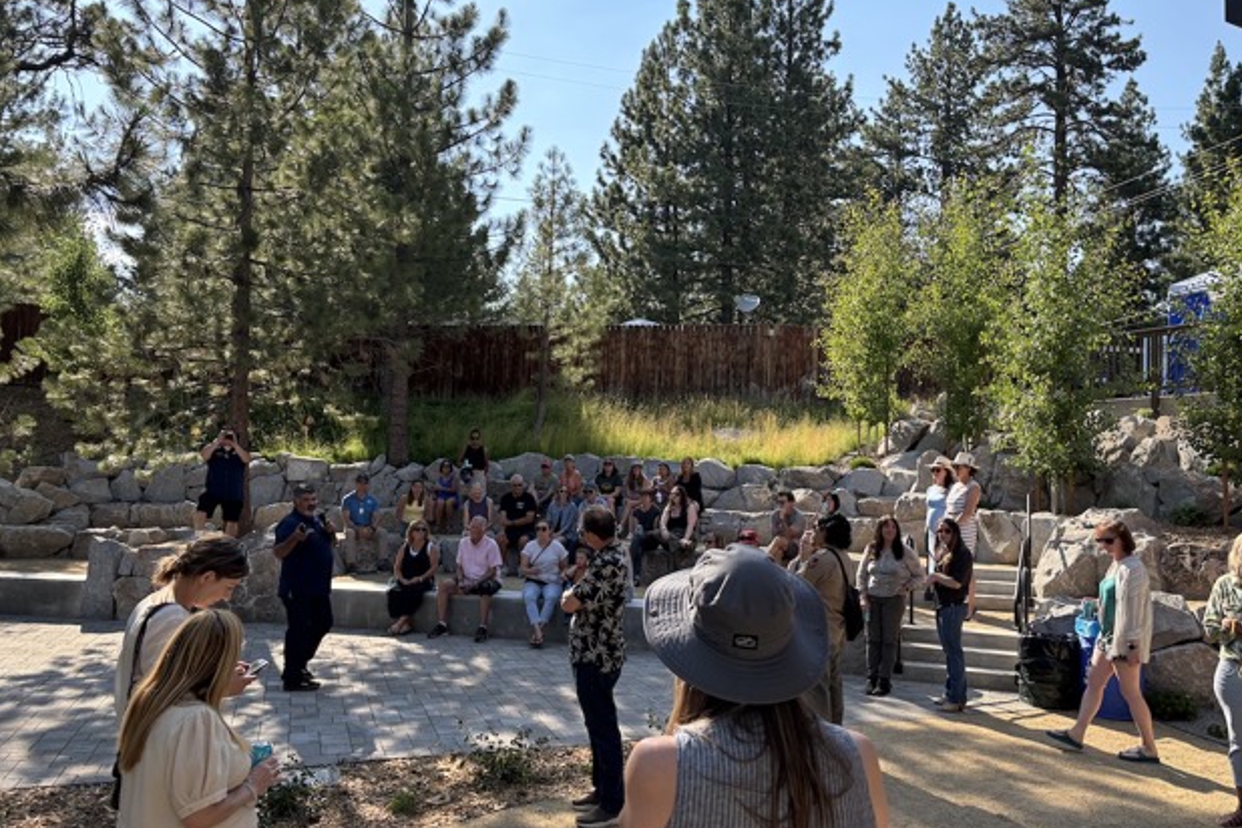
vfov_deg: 46.4
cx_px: 625
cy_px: 420
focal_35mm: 28
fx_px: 966
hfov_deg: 65.5
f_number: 1.6
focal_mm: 5.96
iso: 50
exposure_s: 1/769
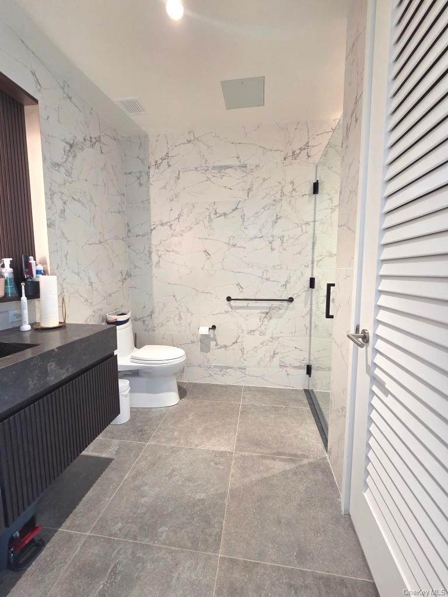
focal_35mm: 13
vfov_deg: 106.2
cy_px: 298
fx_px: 224
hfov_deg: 89.9
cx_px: 224
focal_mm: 2.2
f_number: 2.2
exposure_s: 1/60
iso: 250
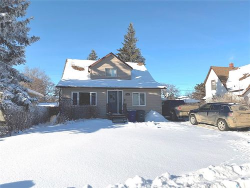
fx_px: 173
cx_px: 125
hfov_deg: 71.6
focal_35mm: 24
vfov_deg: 56.8
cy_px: 94
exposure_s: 1/8130
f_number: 1.78
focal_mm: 6.76
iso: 80
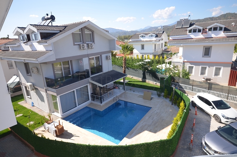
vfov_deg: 59.3
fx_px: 138
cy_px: 78
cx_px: 118
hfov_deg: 81.3
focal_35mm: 21
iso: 100
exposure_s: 1/200
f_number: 7.1
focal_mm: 14
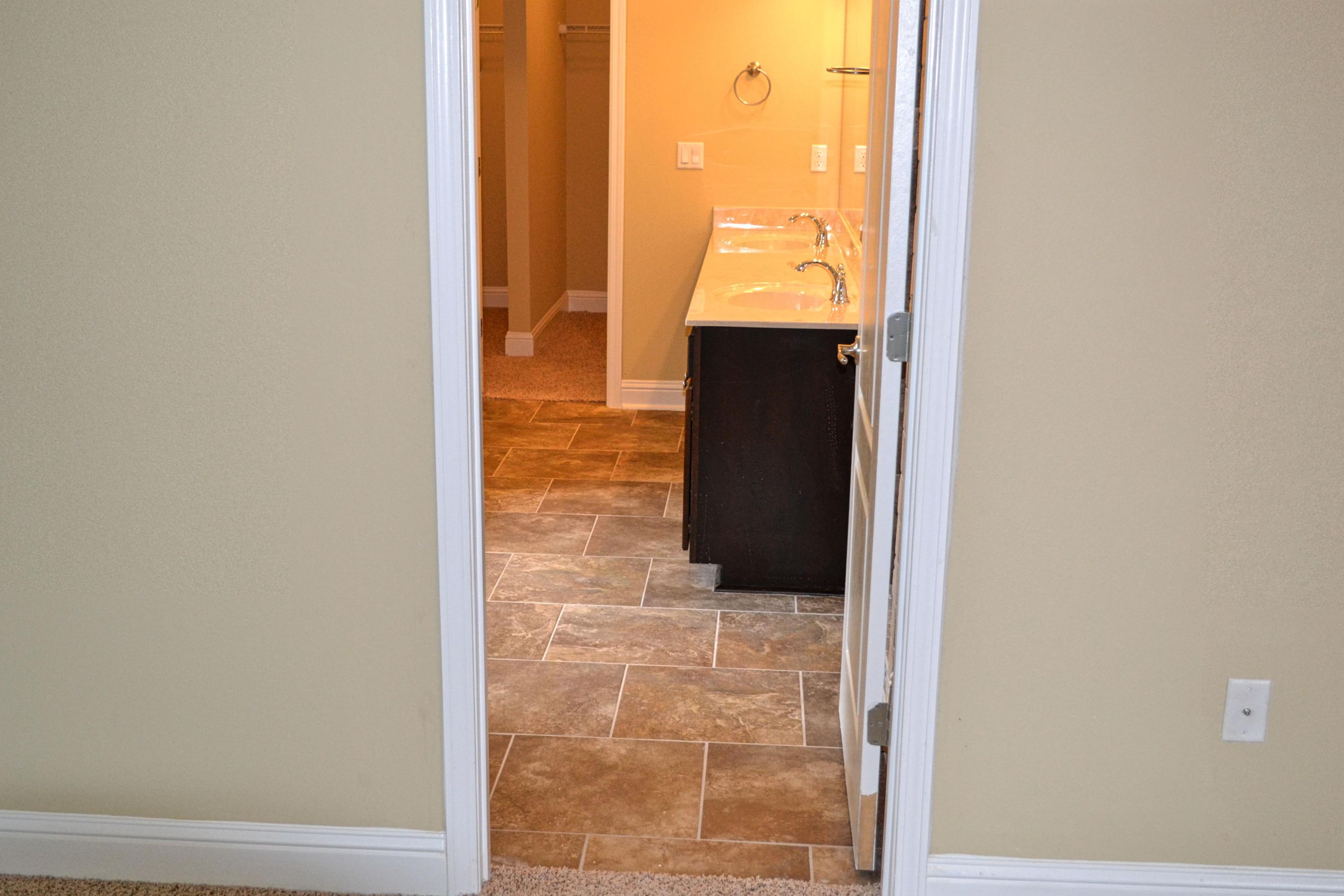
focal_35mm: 39
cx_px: 672
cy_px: 448
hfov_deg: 49.6
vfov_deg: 34.2
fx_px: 1456
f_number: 4.2
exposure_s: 1/60
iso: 1250
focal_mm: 26
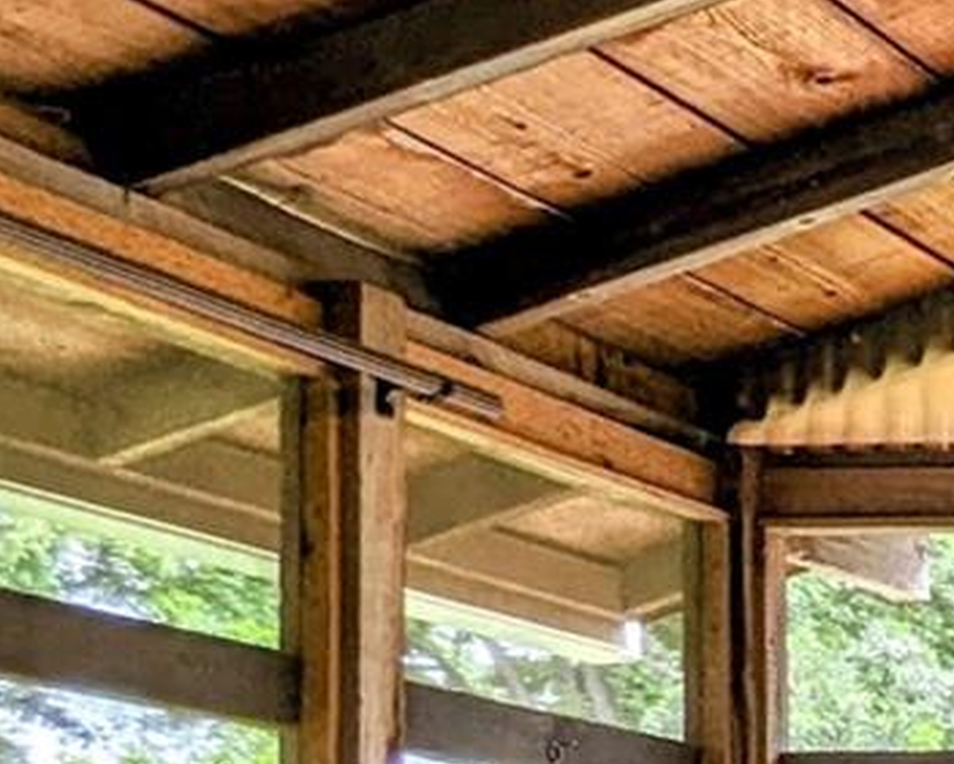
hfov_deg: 14.5
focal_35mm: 91
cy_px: 1085
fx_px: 2570
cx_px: 2246
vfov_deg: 15.8
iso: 46
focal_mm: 2.35
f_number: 2.2
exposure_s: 1/353
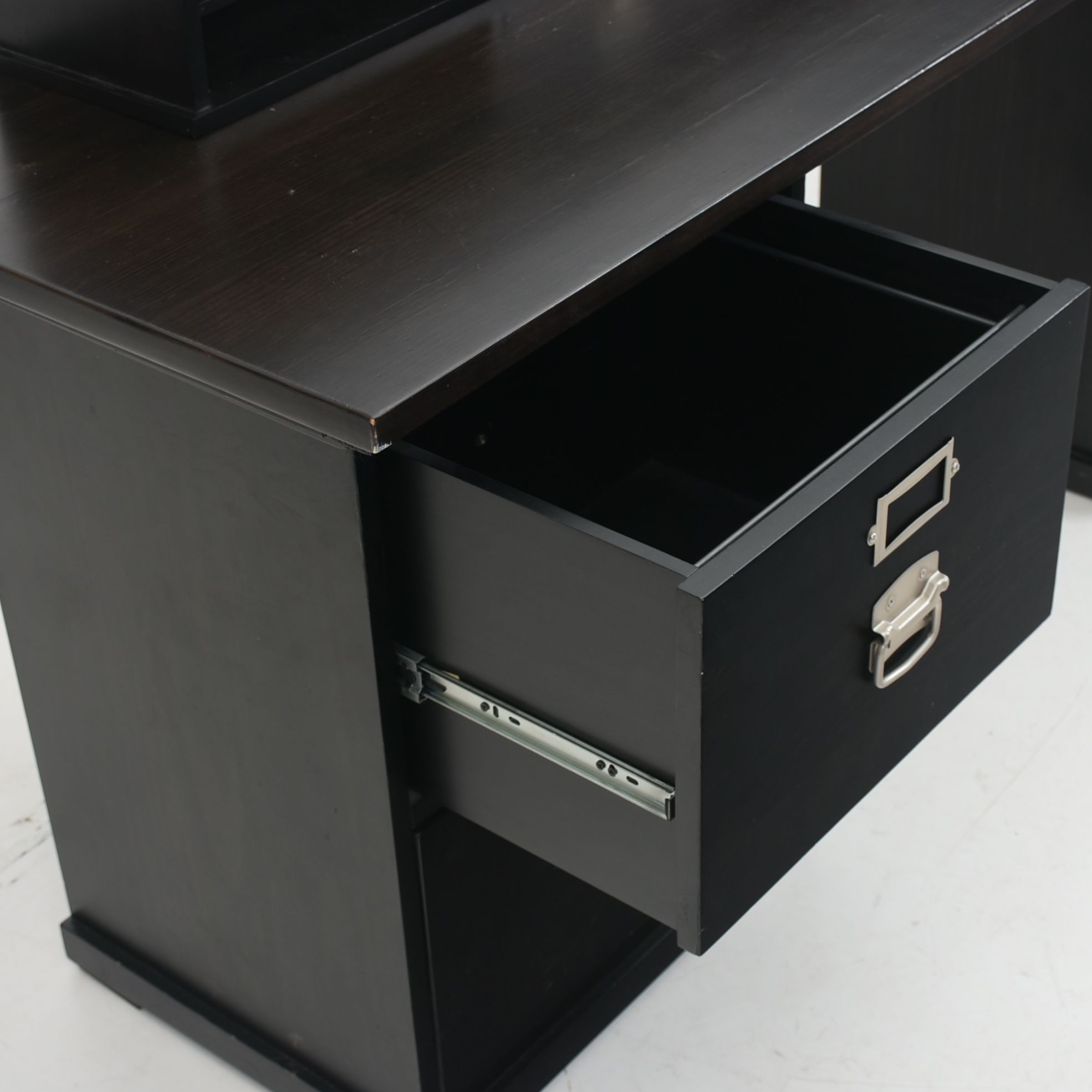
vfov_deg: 27.7
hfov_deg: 27.7
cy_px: 553
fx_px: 2213
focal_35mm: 62
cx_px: 594
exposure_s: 1/100
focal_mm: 32
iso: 160
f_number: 7.1
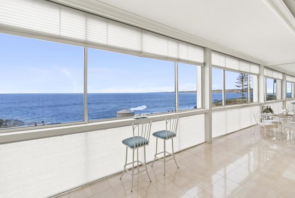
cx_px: 148
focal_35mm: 16
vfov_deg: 73.9
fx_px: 131
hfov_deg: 96.7
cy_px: 99
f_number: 8
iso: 500
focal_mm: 16
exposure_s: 1/25
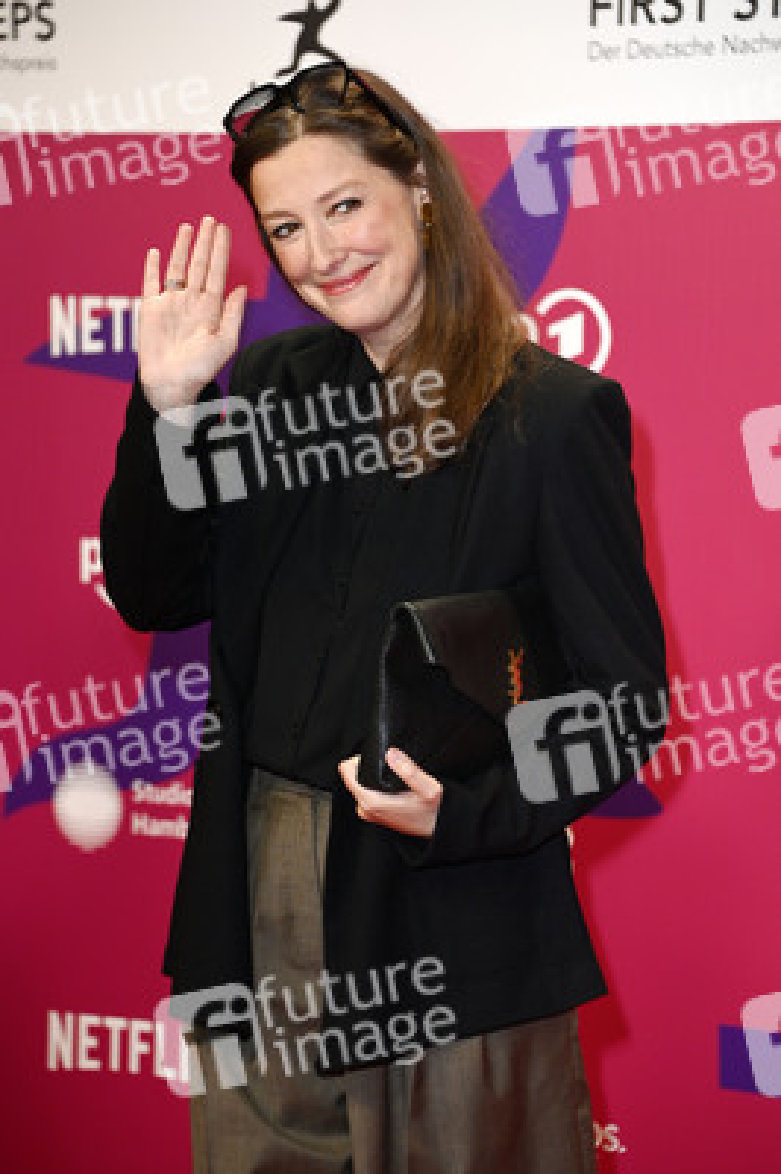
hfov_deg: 10.1
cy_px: 587
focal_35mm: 135
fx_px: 4400
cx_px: 390
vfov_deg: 15.2
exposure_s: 1/250
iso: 640
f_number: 5.6
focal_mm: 135
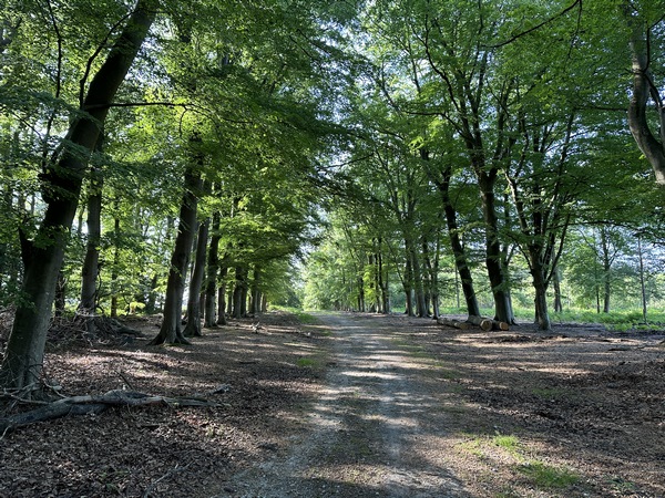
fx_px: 461
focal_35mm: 24
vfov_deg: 56.8
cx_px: 332
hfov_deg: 71.6
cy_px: 249
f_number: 1.78
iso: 80
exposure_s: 1/133
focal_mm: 6.86
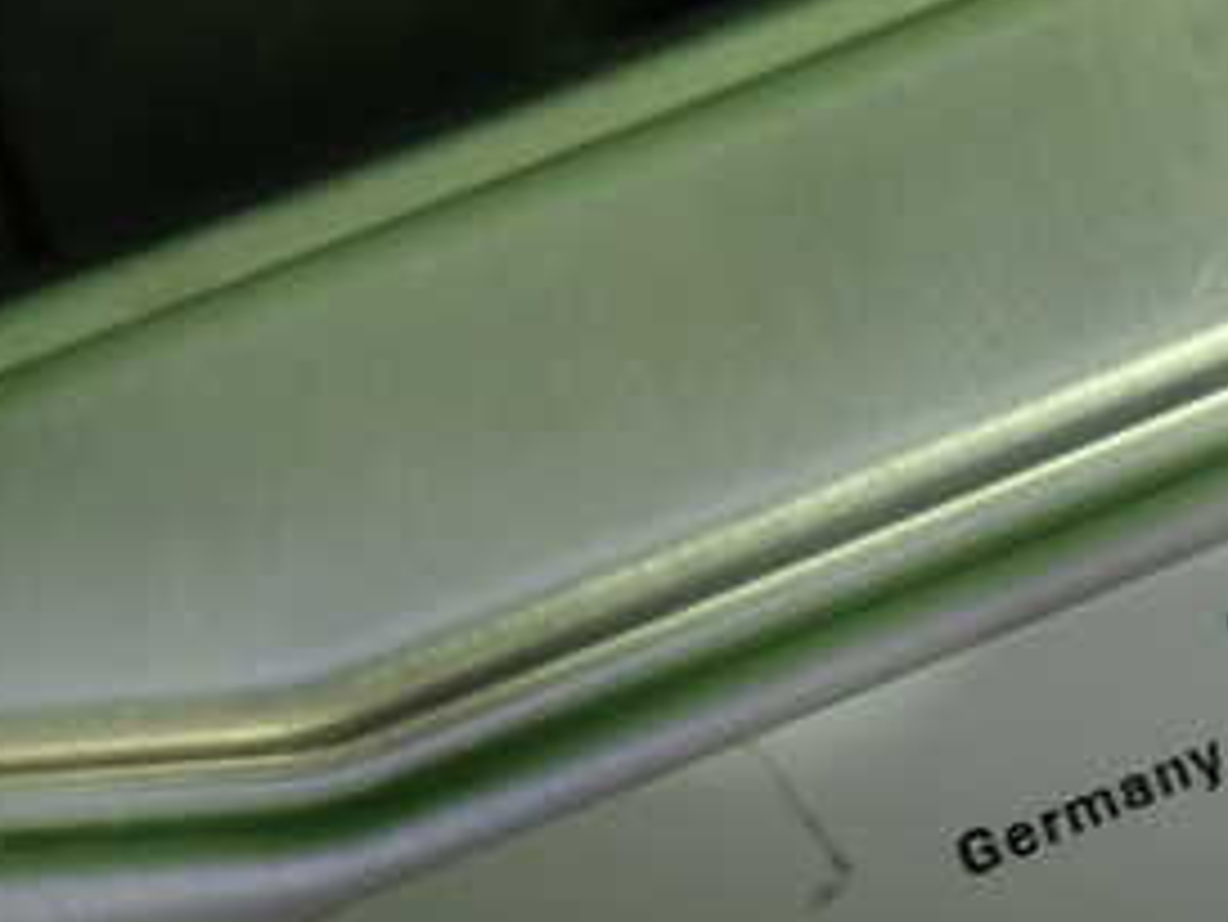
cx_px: 1174
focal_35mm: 66
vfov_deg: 21.8
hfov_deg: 27.9
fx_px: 2342
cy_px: 832
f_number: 2.3
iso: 200
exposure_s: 1/50
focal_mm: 5.4
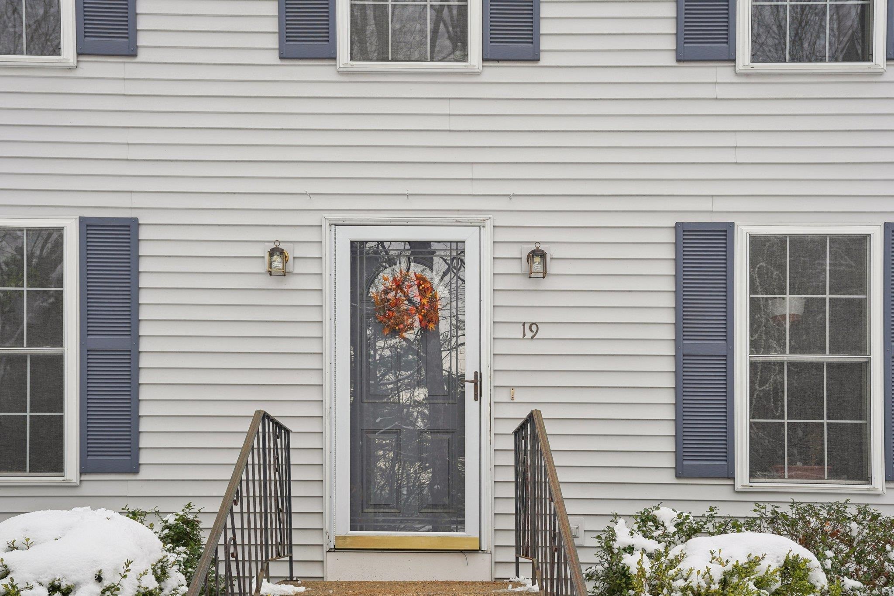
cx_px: 447
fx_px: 869
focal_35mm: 35
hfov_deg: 54.4
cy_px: 298
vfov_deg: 37.8
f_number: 8
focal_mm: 35
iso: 100
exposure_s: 1/50
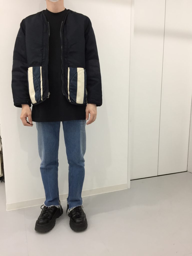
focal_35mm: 29
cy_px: 128
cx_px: 96
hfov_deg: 48.2
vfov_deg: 61.7
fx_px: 214
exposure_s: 1/30
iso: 64
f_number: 2.2
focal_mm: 4.15
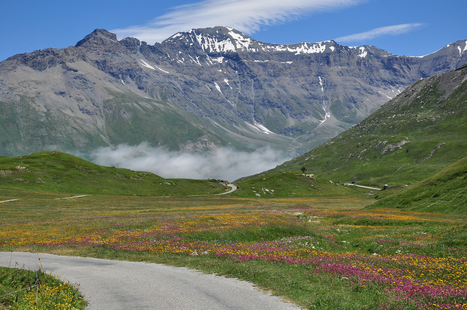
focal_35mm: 72
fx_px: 933
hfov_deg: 28.1
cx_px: 234
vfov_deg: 18.9
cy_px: 155
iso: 200
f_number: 8
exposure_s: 1/640
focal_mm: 48
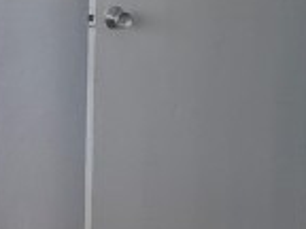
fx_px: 1441
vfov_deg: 8.9
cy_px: -117
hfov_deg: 12.0
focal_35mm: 163
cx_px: 38
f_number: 1.7
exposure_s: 1/60
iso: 16
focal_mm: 6.3
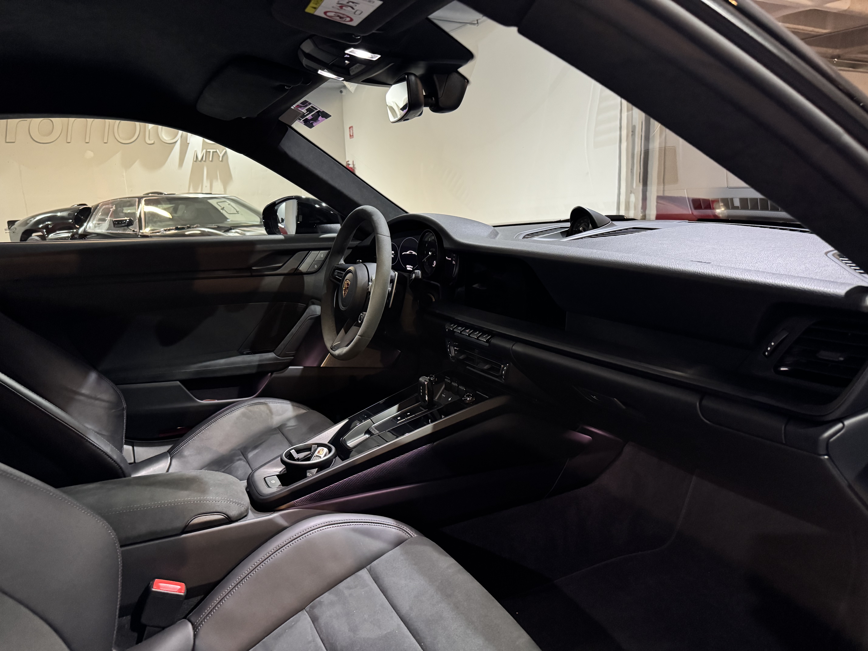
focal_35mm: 24
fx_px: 602
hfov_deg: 71.6
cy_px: 326
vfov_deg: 56.8
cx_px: 434
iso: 1000
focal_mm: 6.76
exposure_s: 1/40
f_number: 1.78
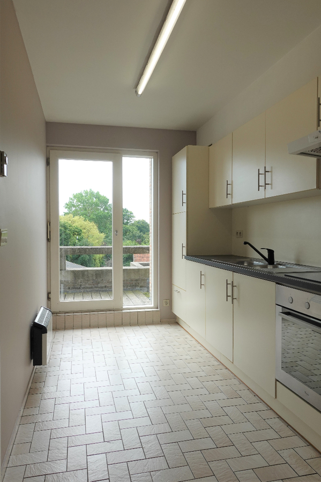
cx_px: 160
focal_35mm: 24
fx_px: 321
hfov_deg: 53.1
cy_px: 241
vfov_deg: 73.8
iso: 125
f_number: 5.6
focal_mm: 8.8
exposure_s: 1/100
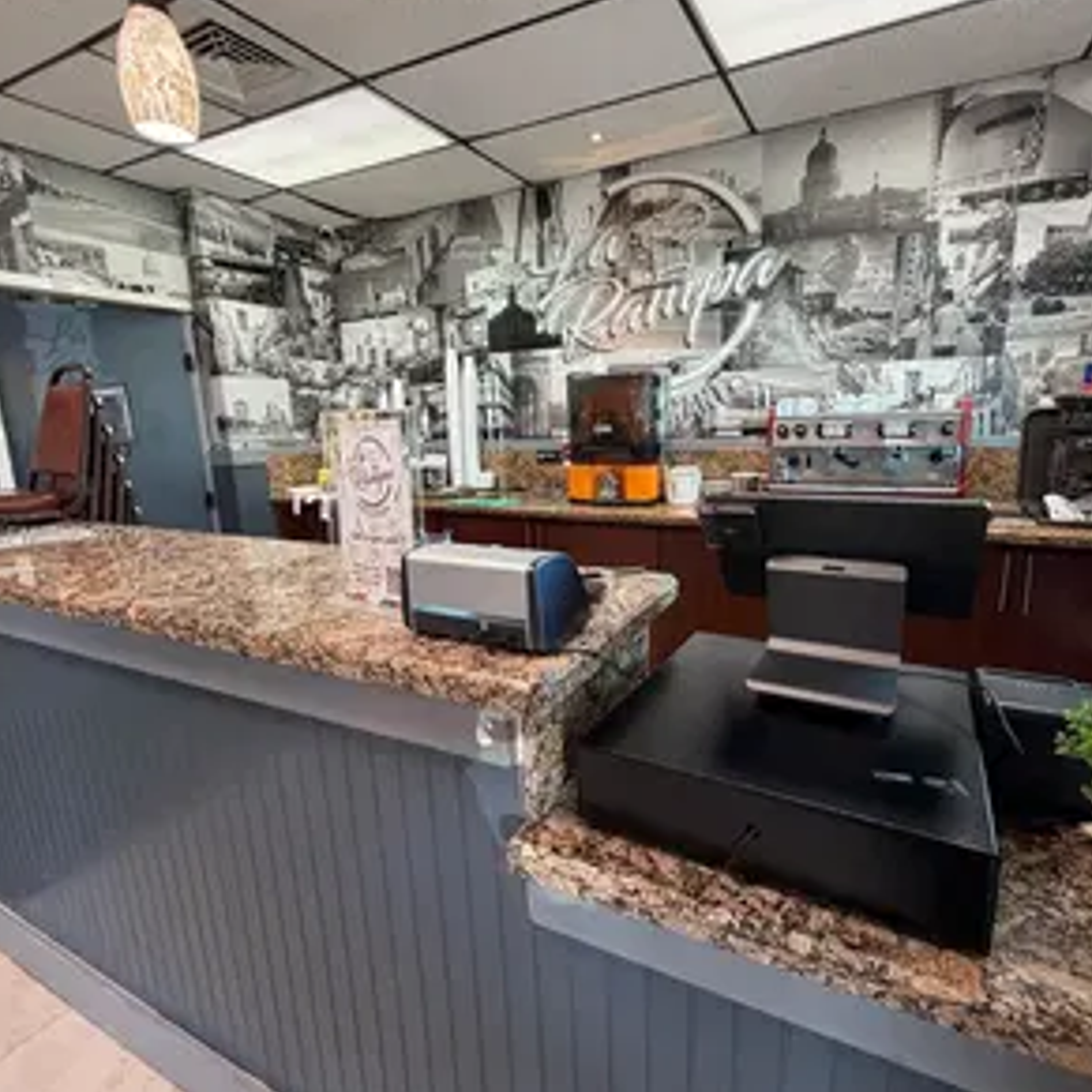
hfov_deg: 83.7
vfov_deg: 84.0
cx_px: 597
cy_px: 537
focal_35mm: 17
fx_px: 607
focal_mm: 2.22
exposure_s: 1/60
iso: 200
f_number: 2.2
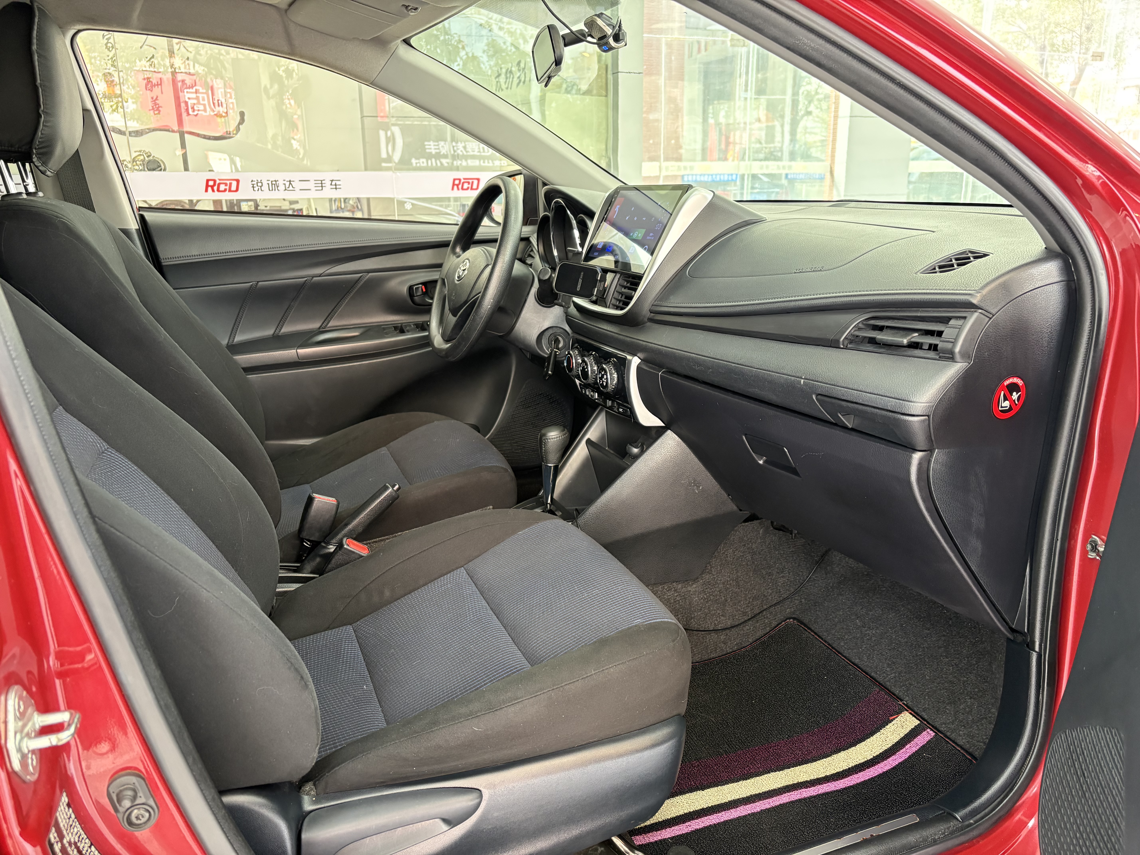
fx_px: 856
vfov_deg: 53.1
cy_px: 428
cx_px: 570
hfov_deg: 67.3
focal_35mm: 26
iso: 250
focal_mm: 5.96
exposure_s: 1/60
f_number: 1.6
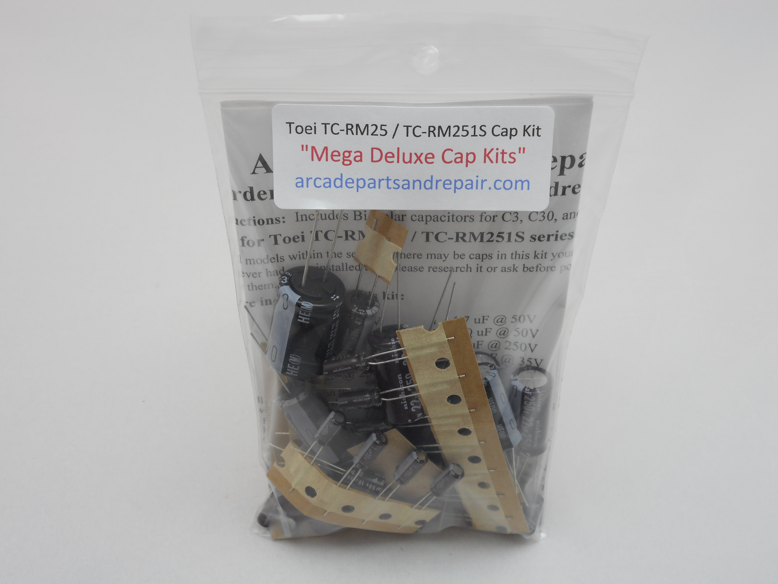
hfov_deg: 42.9
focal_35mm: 44
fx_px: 989
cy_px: 292
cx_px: 389
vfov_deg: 32.9
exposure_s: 1/30
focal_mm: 7.9
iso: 110
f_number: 4.7
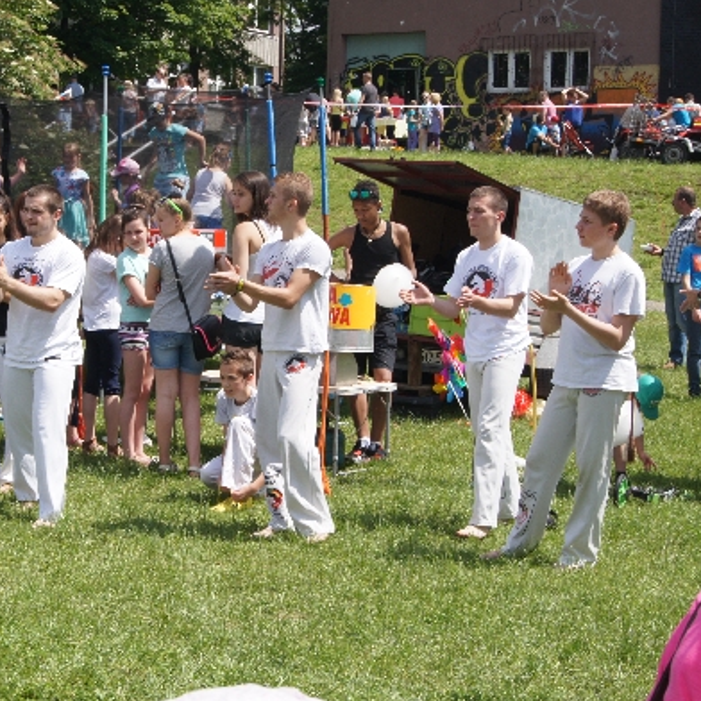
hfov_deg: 22.0
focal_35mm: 78
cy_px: 350
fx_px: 1787
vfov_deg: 22.2
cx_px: 182
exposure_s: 1/160
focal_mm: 40
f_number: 16
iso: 200
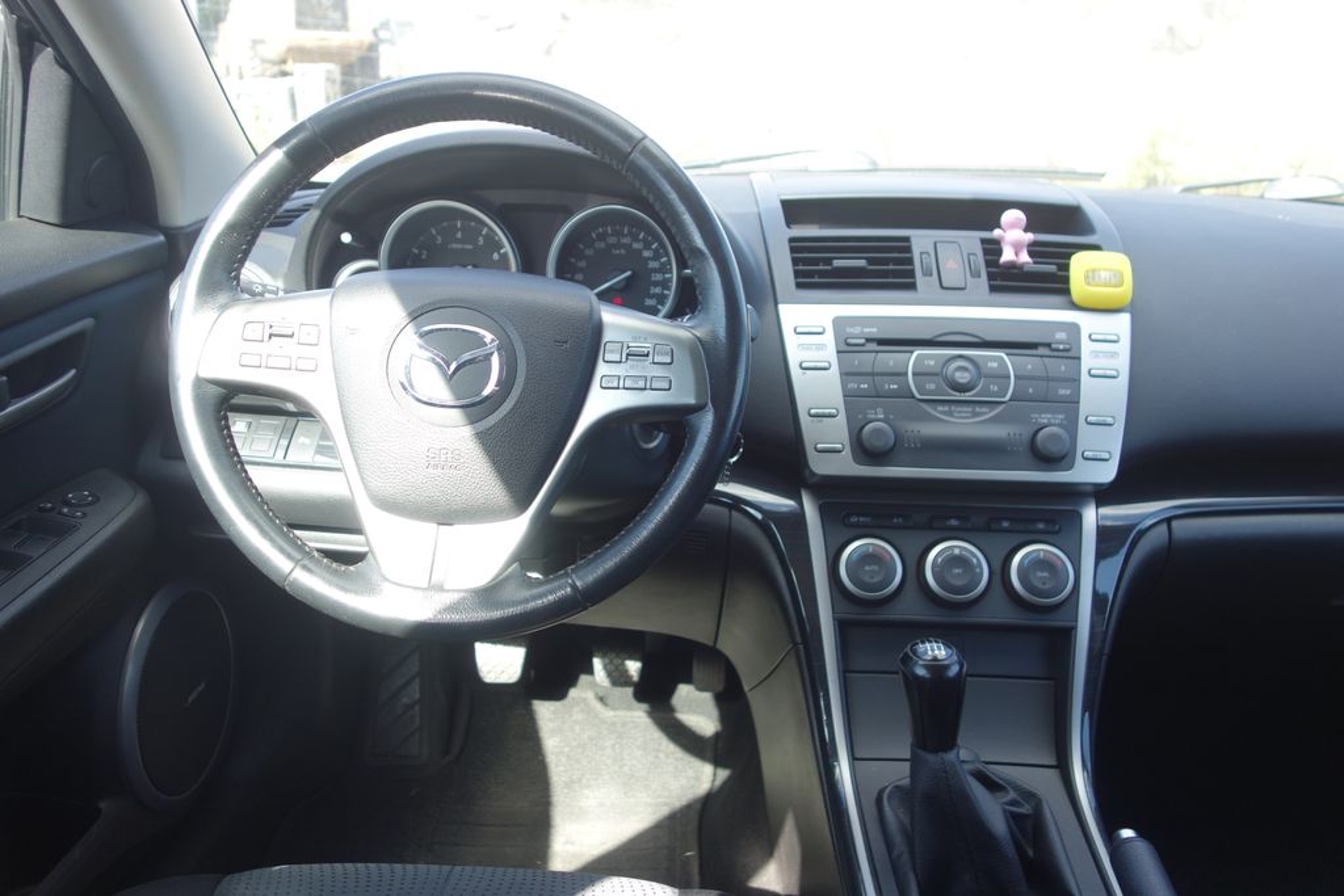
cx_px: 672
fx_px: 1045
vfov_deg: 46.4
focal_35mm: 28
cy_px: 448
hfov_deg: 65.5
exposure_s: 1/200
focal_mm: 10.4
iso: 125
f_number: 2.2
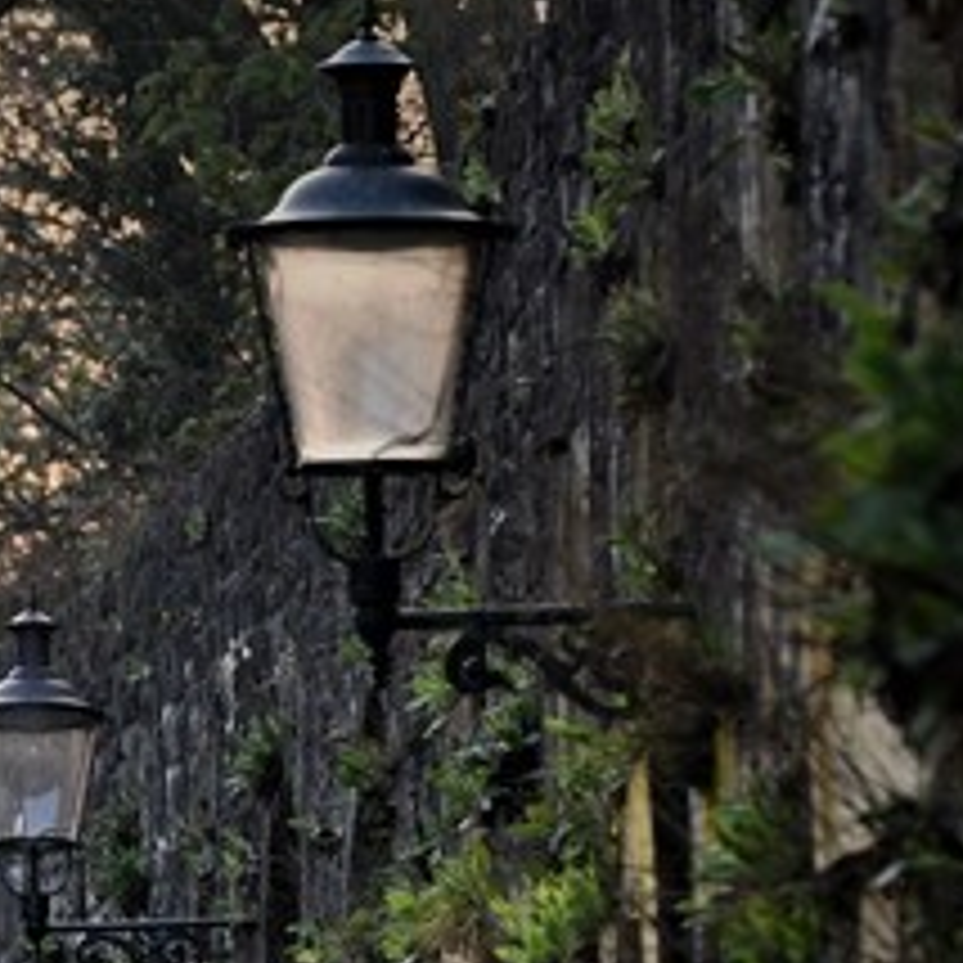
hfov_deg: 2.9
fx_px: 18727
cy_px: 1440
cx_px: 225
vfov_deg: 2.9
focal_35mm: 595
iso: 1400
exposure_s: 1/250
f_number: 5.6
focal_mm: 145
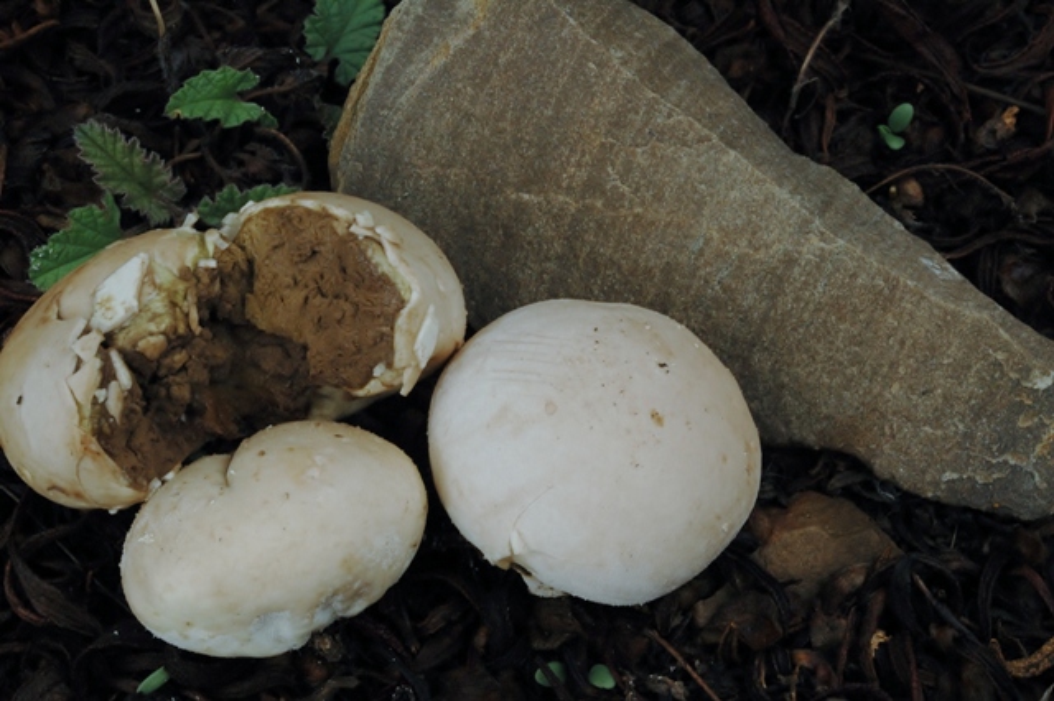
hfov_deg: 22.6
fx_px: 2634
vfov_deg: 15.2
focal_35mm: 90
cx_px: 527
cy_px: 350
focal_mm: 60
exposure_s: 1/13
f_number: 32
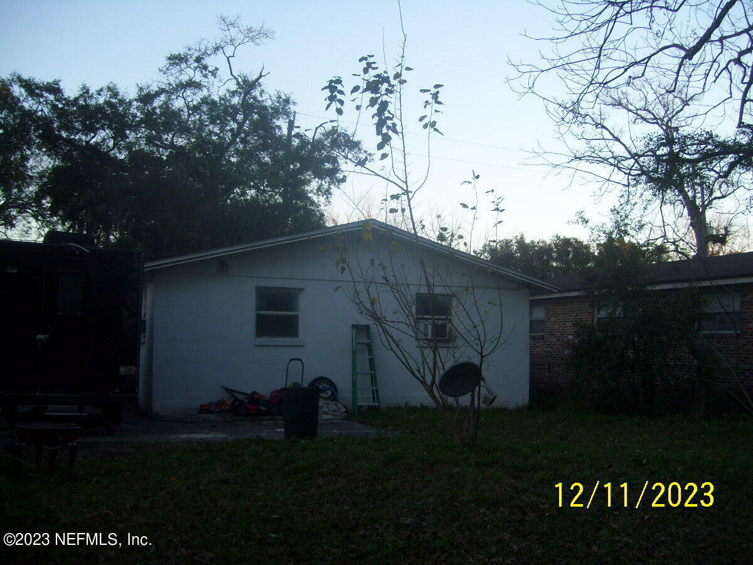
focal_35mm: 36
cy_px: 282
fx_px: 783
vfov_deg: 39.7
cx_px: 376
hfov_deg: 51.4
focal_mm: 6
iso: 125
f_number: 2.7
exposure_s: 1/160
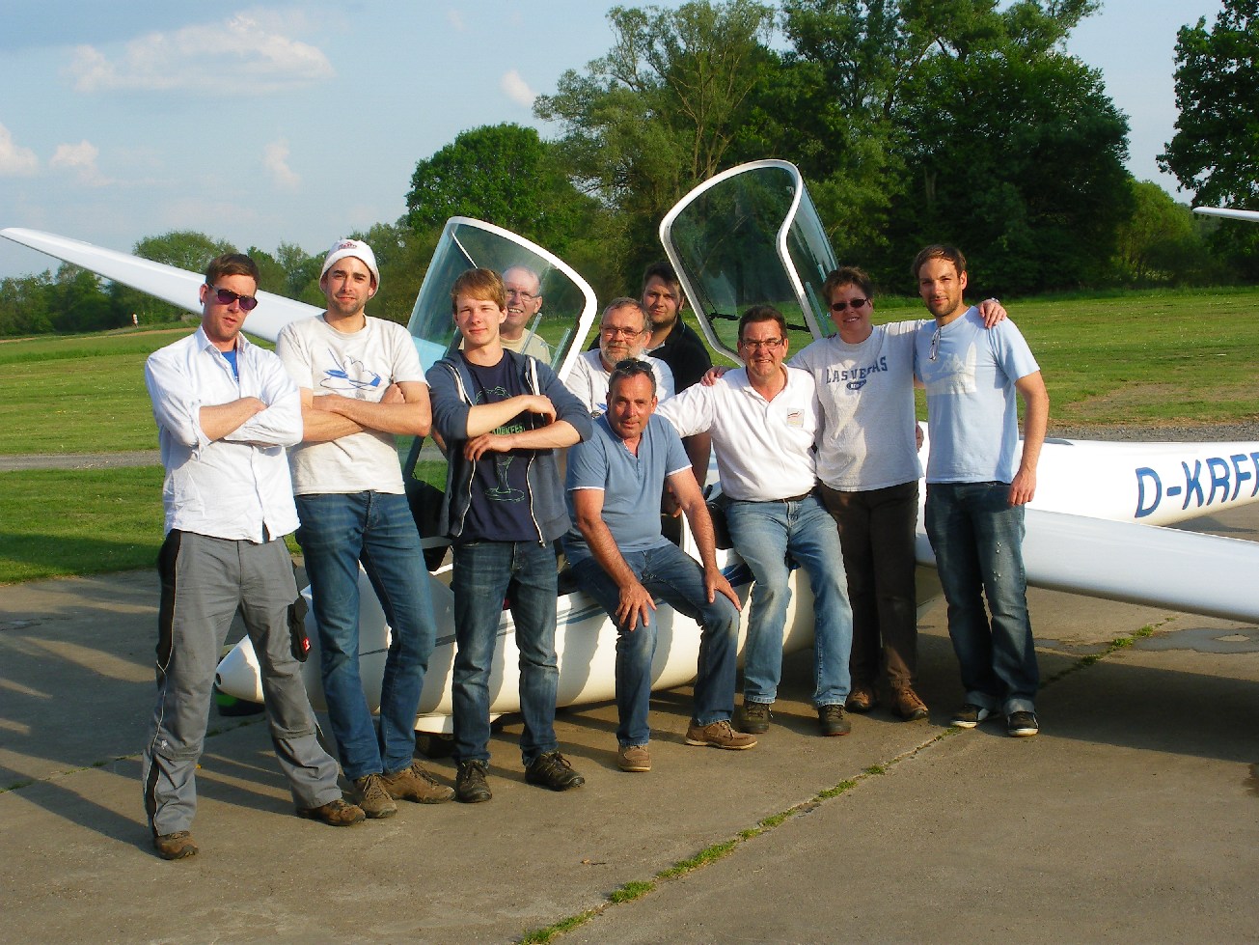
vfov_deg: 28.6
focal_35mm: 51
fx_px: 1855
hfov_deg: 37.5
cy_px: 472
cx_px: 630
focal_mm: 9
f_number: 6.8
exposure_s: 1/100
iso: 80
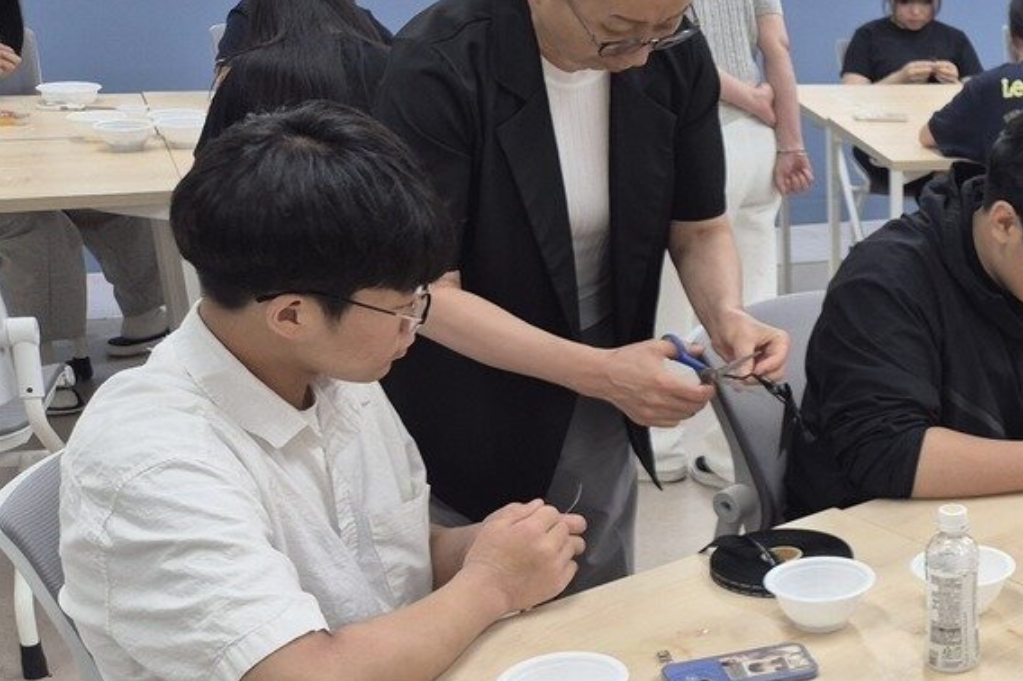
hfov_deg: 29.3
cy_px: 486
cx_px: 1223
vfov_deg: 22.8
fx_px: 1676
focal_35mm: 59
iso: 64
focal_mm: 5.4
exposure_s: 1/120
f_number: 1.8
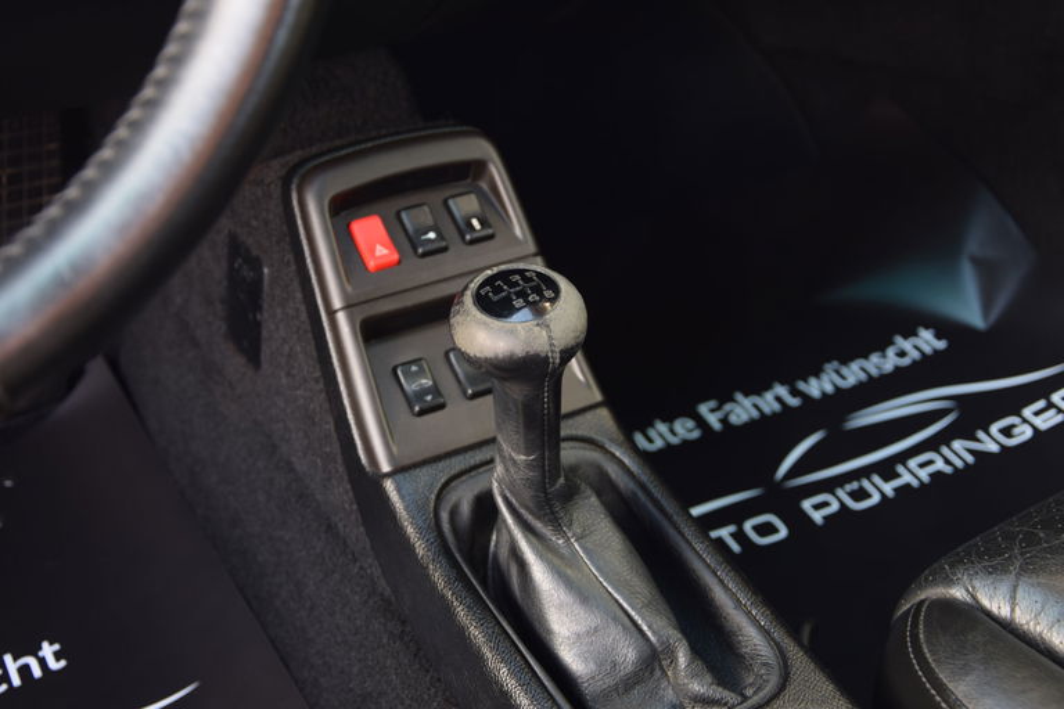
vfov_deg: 25.8
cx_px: 532
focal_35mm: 52
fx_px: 1552
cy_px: 354
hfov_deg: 37.9
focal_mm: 35
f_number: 4.5
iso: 100
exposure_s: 1/10
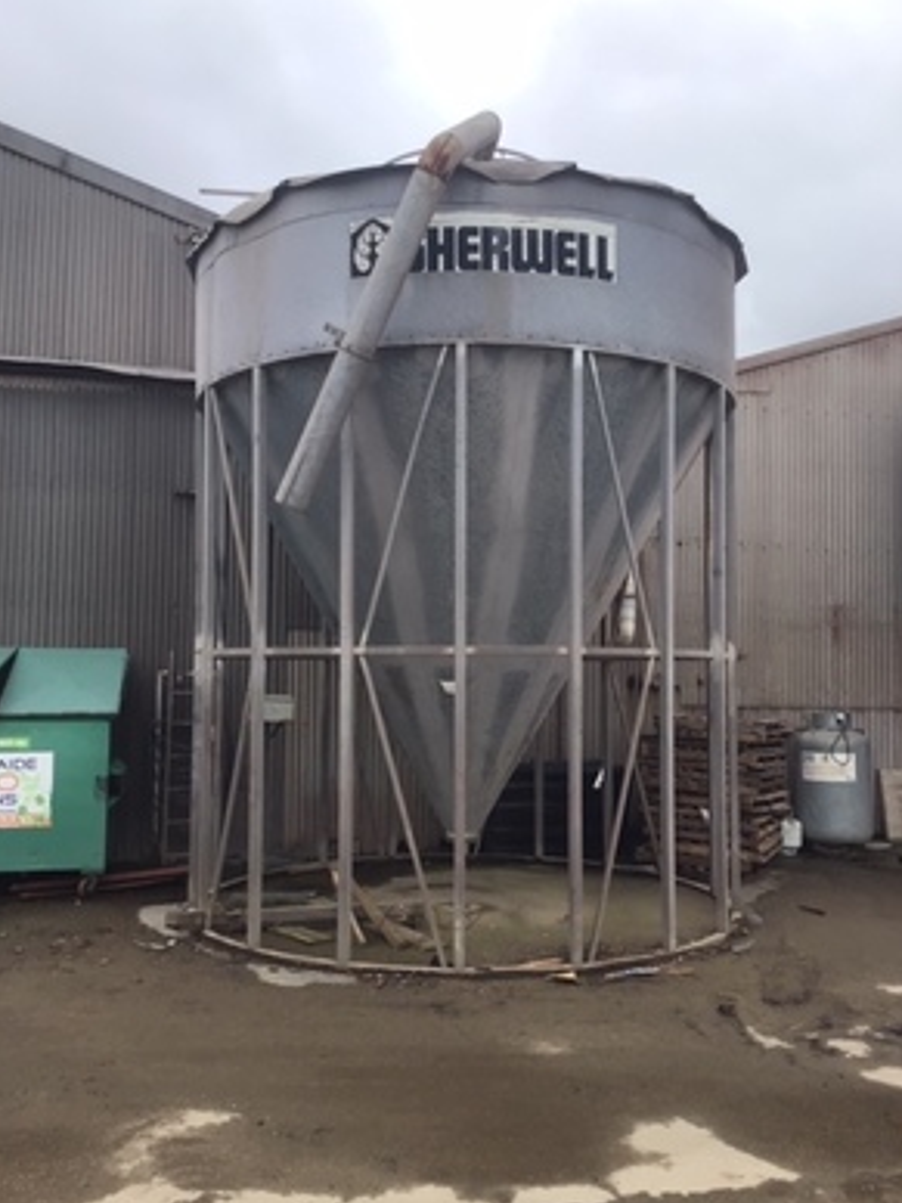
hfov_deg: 44.2
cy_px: 595
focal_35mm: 32
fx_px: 1112
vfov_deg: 56.8
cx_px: 453
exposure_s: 1/747
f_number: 2.4
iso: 25
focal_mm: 3.3
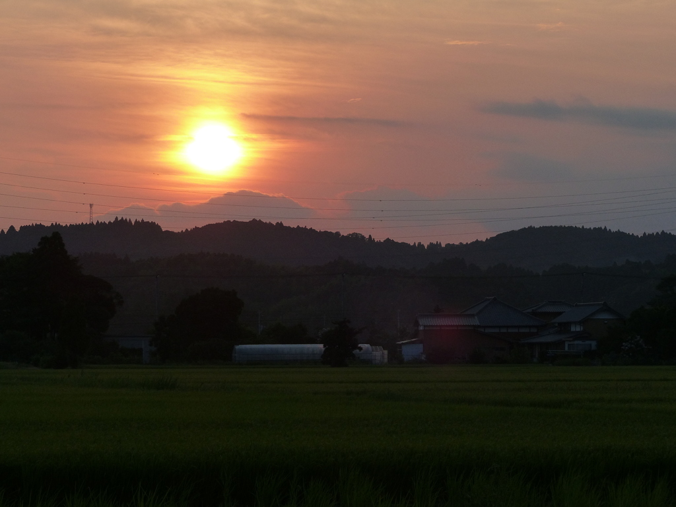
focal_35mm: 167
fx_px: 3261
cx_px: 338
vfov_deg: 8.9
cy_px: 254
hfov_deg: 11.8
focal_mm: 30.1
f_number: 4.5
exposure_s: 1/800
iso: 160
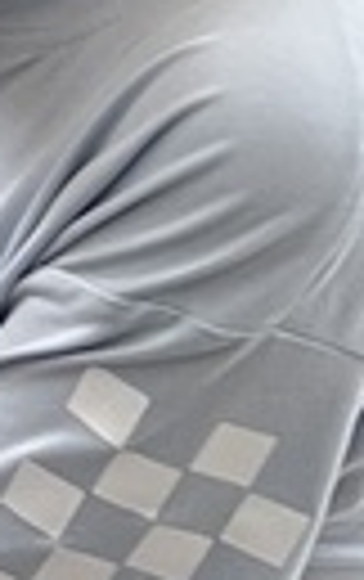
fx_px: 3449
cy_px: -683
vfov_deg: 8.9
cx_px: -1353
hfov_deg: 5.0
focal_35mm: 218
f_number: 1.5
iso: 100
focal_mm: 5.7
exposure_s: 1/62
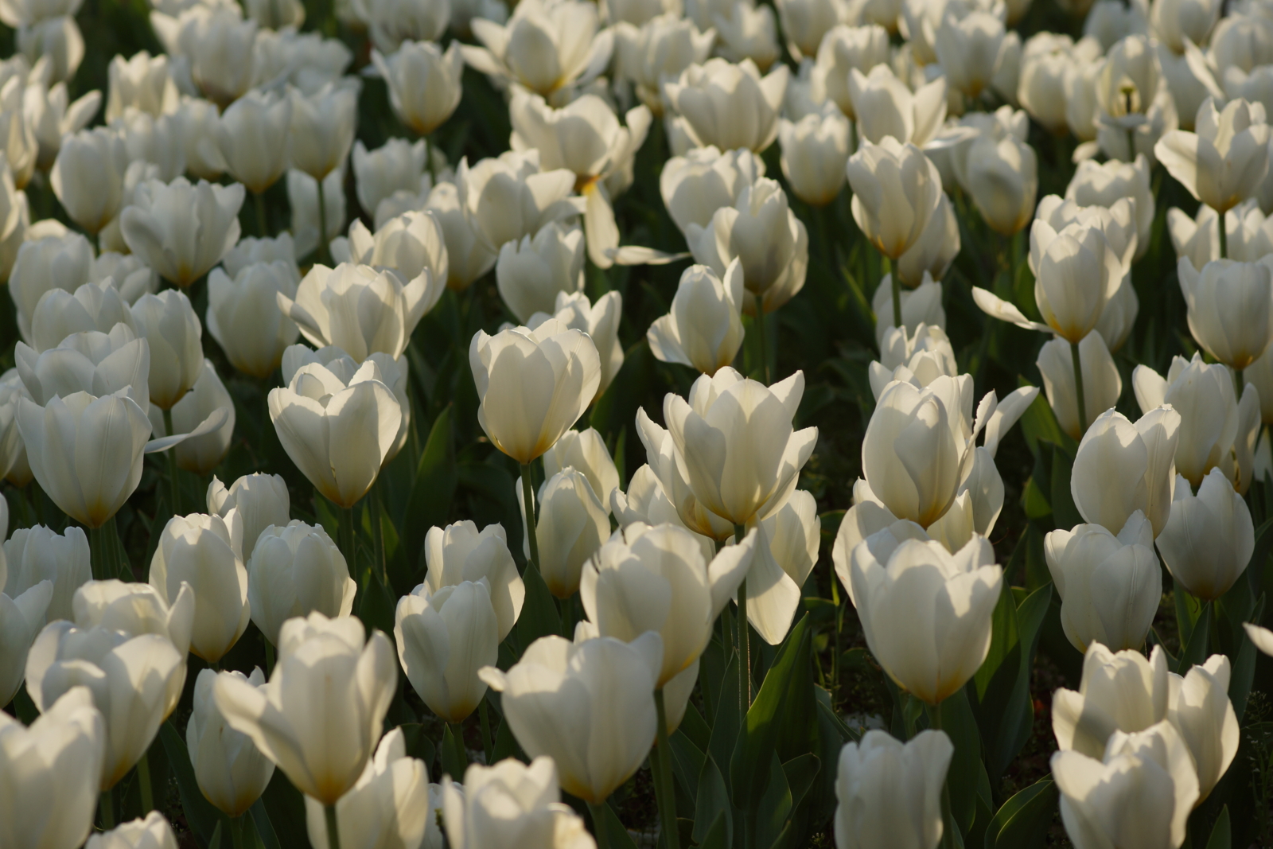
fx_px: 5304
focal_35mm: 150
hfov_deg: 13.7
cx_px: 636
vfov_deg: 9.2
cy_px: 424
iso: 100
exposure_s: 1/320
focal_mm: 100
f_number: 5.6
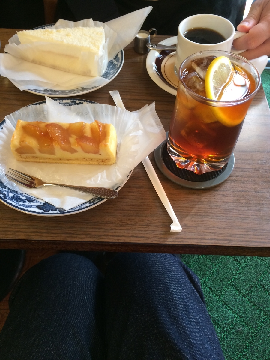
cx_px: 135
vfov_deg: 61.7
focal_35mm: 29
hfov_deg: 48.2
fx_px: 302
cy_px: 180
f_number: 2.2
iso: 100
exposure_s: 1/30
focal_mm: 4.15
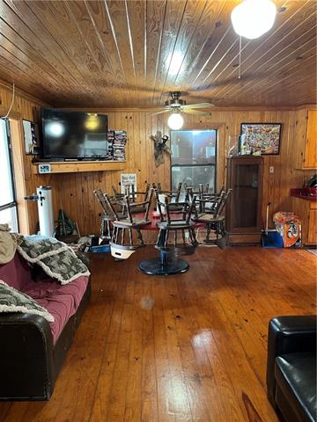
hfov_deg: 53.1
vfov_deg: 67.3
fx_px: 317
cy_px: 211
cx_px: 158
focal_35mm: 26
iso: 400
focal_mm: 5.1
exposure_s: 1/40
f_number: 1.6
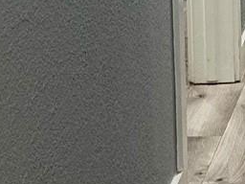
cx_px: 463
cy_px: -117
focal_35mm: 192
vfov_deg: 7.6
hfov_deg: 9.7
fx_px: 1359
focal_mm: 6.86
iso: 200
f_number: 1.78
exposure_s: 1/60
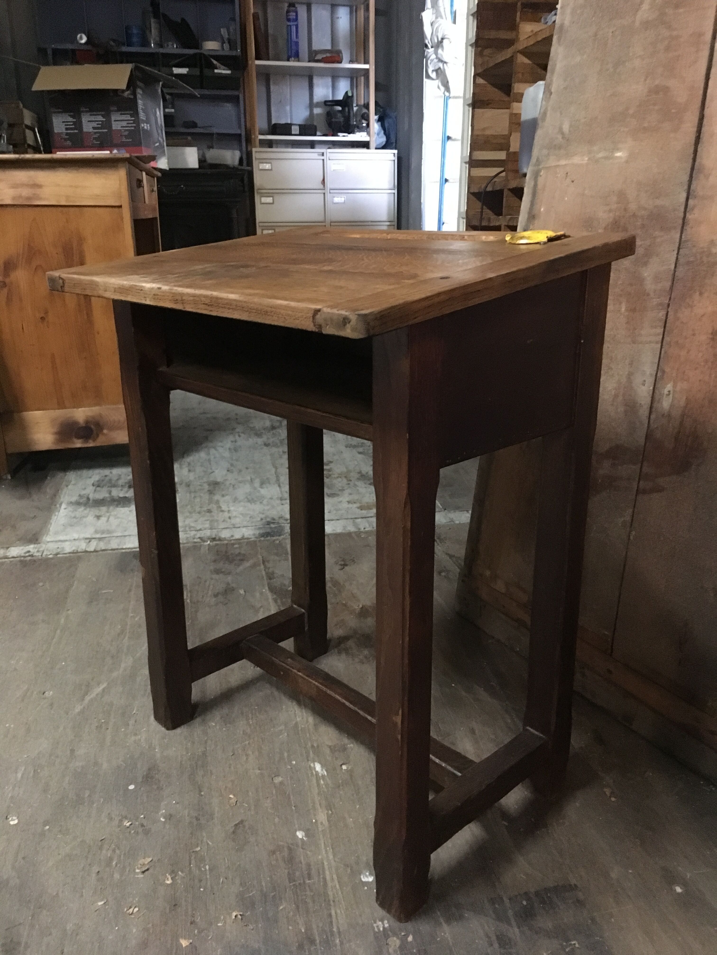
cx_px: 358
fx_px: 801
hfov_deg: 48.2
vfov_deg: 61.7
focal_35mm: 29
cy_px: 478
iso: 800
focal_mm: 4.15
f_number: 2.2
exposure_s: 1/17
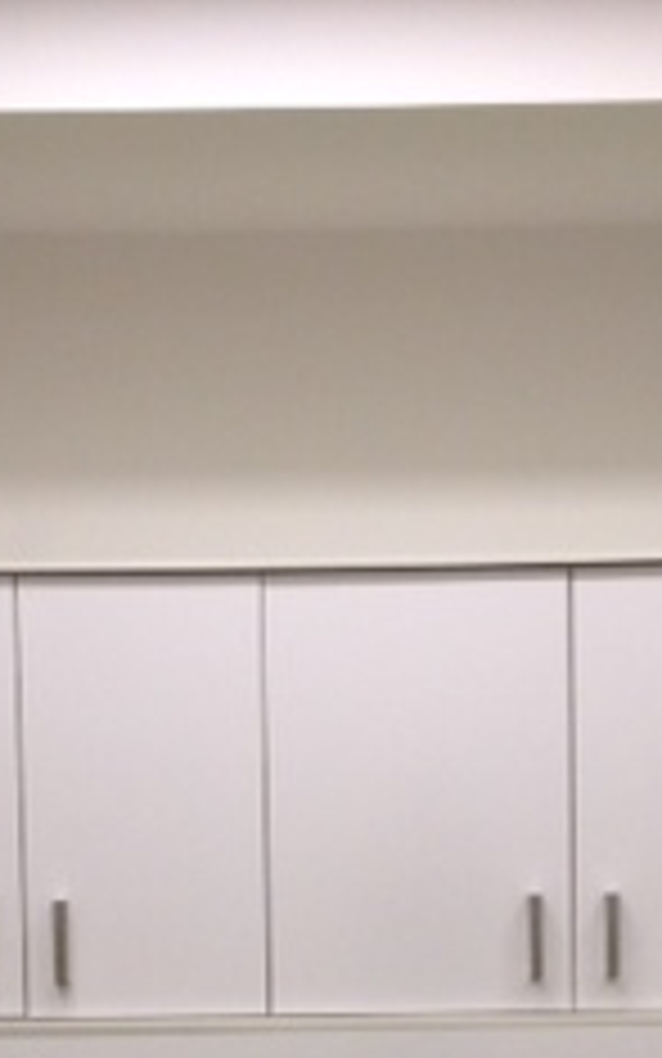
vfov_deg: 20.0
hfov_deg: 13.0
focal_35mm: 101
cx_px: 369
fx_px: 2914
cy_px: 1049
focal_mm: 4.28
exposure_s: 1/20
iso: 80
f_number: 2.4
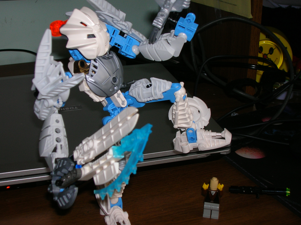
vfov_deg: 25.2
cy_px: 112
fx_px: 504
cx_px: 150
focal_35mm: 58
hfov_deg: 33.3
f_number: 3.5
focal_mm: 9.7
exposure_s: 1/60.1
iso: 50
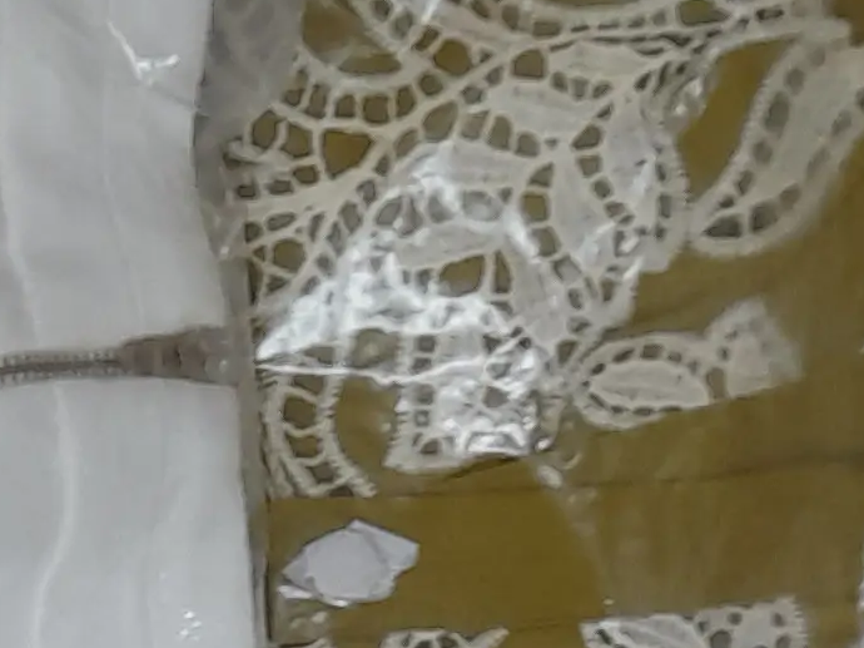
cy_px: 1322
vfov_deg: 9.5
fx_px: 3618
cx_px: -690
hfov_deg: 12.4
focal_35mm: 145
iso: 160
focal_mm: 4.6
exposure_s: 1/50
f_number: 2
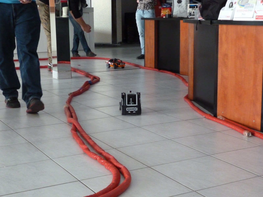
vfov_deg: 23.3
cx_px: 132
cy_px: 98
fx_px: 479
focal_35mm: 63
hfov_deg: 30.7
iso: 800
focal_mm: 11.2
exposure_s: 1/60
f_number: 4.7
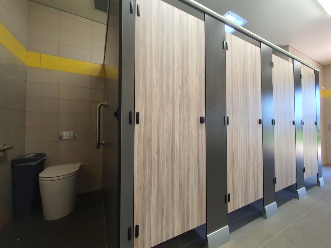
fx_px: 124
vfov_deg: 89.9
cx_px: 166
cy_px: 124
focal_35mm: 13
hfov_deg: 106.2
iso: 160
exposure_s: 1/50
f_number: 2.2
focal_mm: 1.8
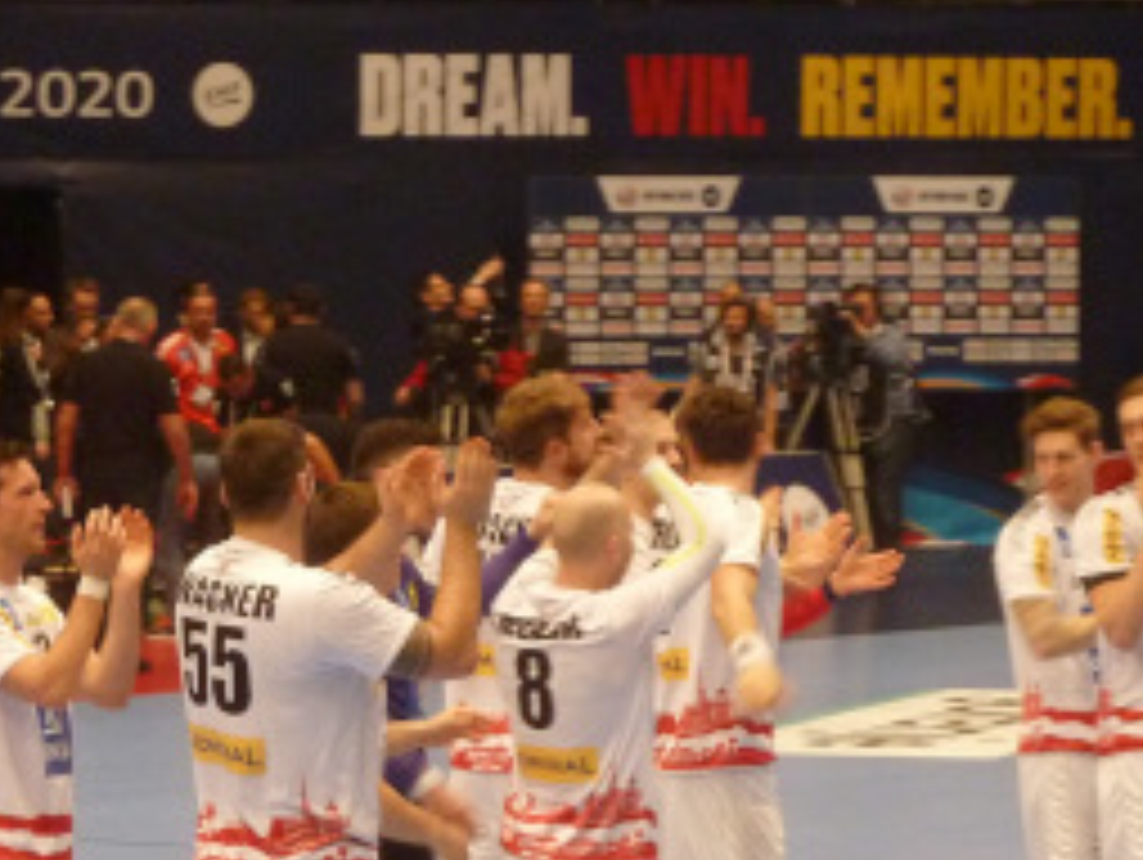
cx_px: 171
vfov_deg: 5.7
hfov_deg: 7.5
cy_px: 684
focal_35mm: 262
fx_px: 8659
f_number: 4.3
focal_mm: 17
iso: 320
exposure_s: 1/40
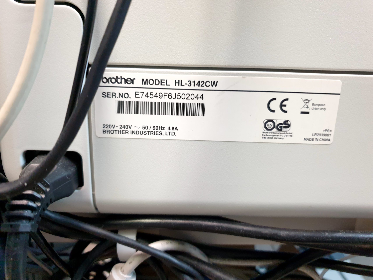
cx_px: 186
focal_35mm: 26
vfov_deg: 53.1
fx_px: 280
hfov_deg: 67.3
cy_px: 140
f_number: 1.5
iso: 250
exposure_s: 1/48
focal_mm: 4.3
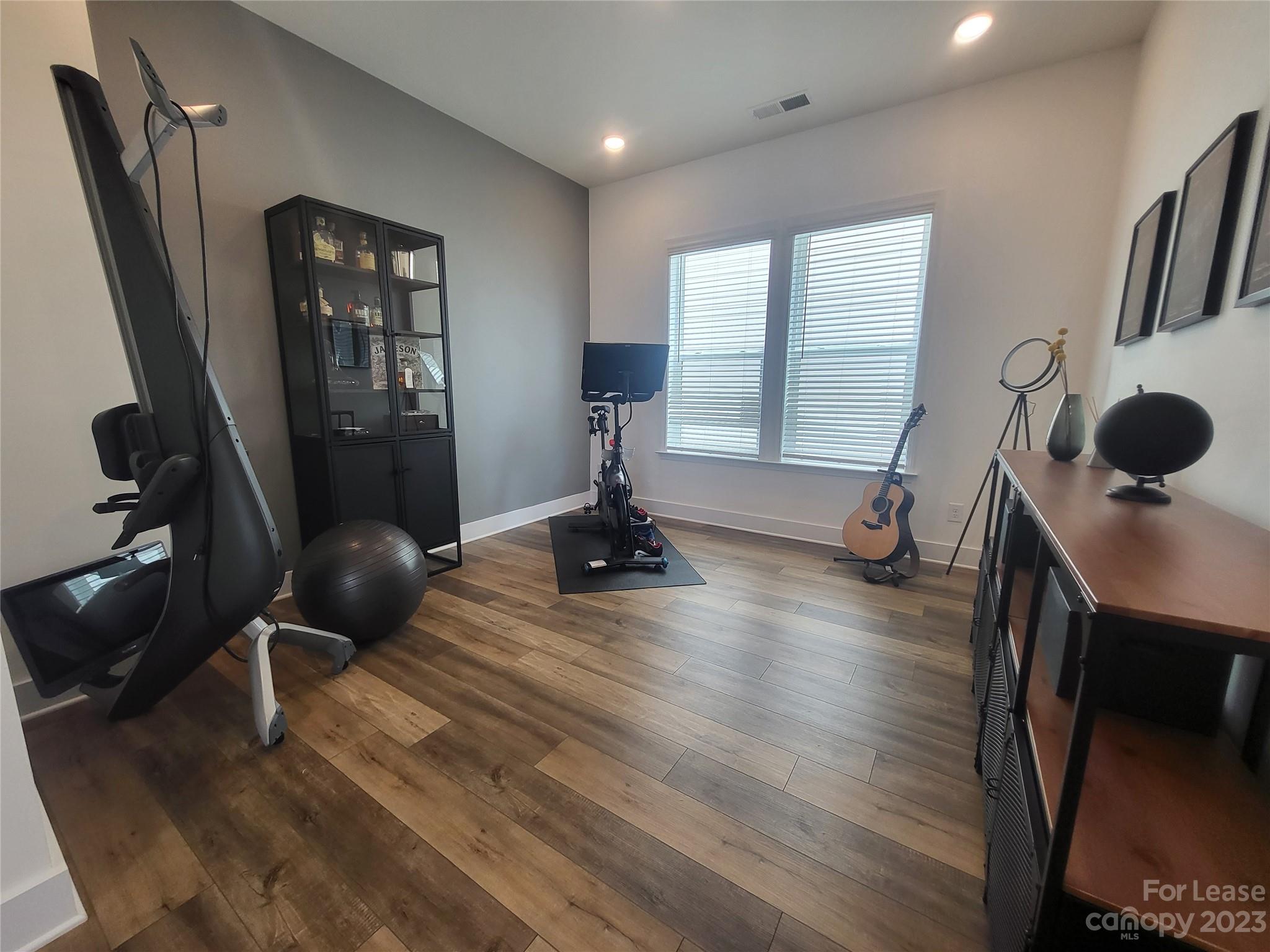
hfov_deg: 106.2
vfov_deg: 89.9
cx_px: 635
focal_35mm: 13
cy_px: 476
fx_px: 477
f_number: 2.2
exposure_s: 1/60
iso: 100
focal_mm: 1.74
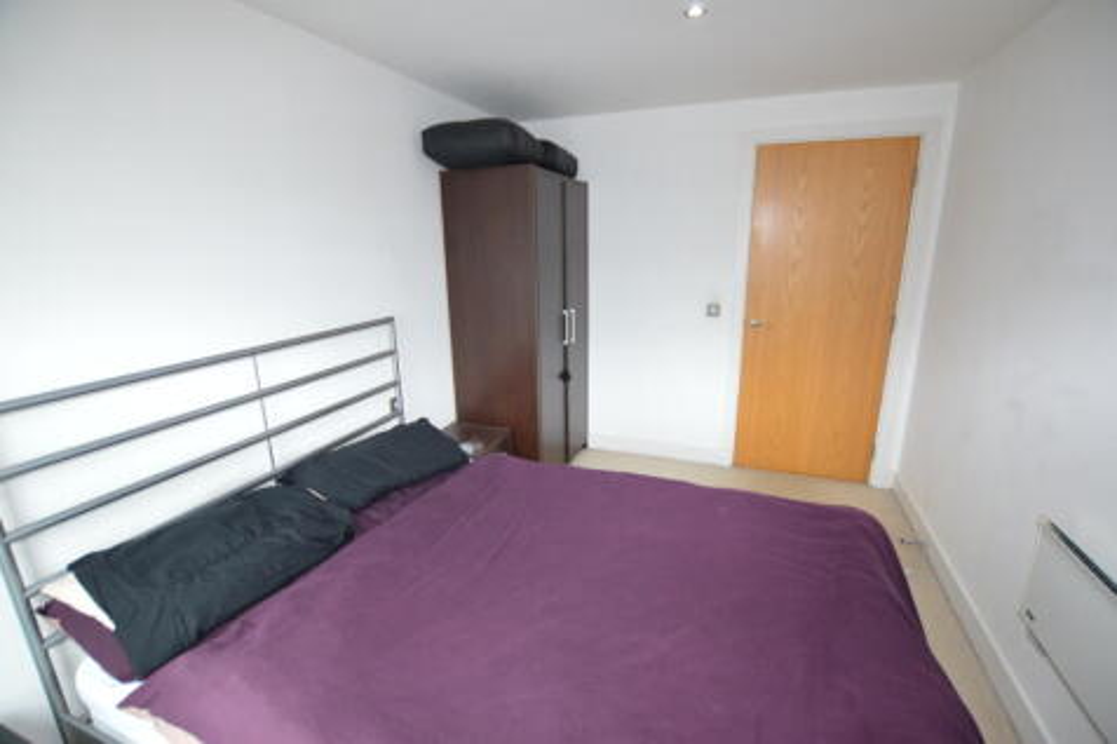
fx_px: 465
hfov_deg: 100.4
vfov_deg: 77.3
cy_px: 372
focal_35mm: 15
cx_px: 558
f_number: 3.5
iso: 640
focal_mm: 10
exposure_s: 1/60
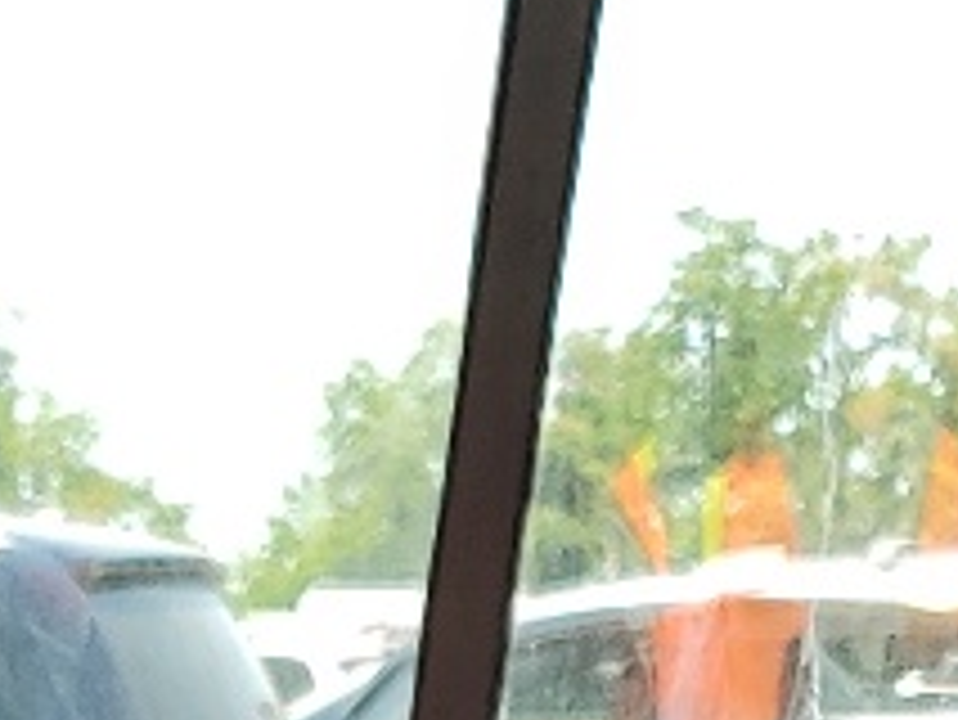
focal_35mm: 195
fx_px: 5400
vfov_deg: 6.7
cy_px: 2340
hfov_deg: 10.1
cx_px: 198
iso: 50
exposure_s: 1/556
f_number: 1.5
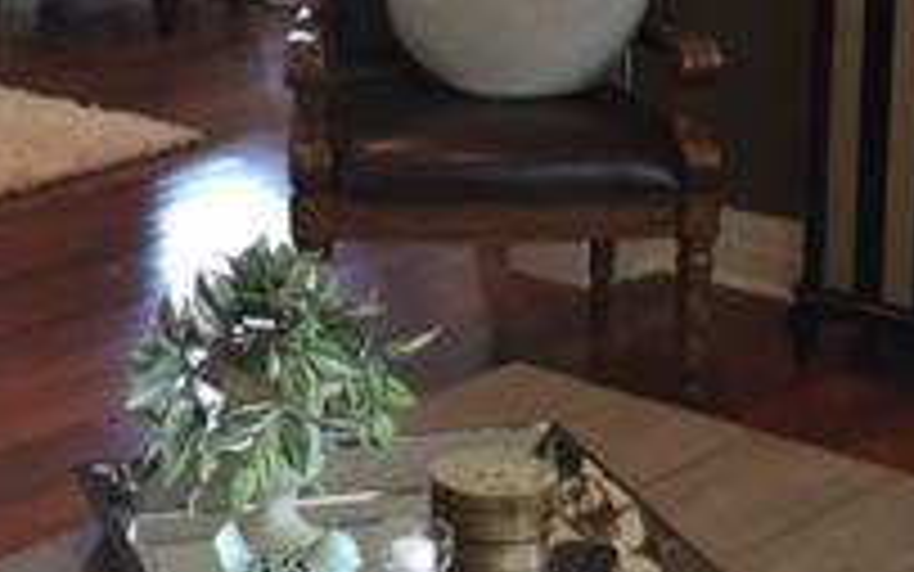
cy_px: -77
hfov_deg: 21.3
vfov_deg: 13.2
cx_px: 320
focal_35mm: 97
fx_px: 2417
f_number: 2.2
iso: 100
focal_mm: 4.15
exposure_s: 1/30
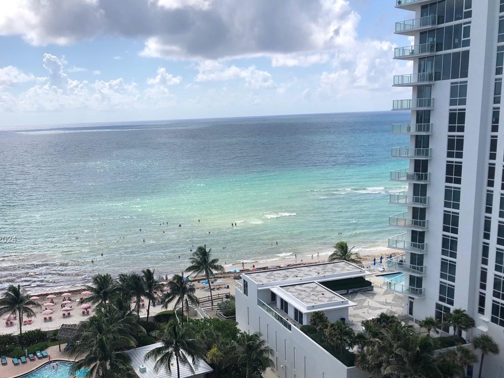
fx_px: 524
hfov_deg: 51.1
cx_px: 211
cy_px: 240
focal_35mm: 36
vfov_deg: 39.4
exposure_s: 1/2703
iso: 20
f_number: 1.8
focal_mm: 3.99
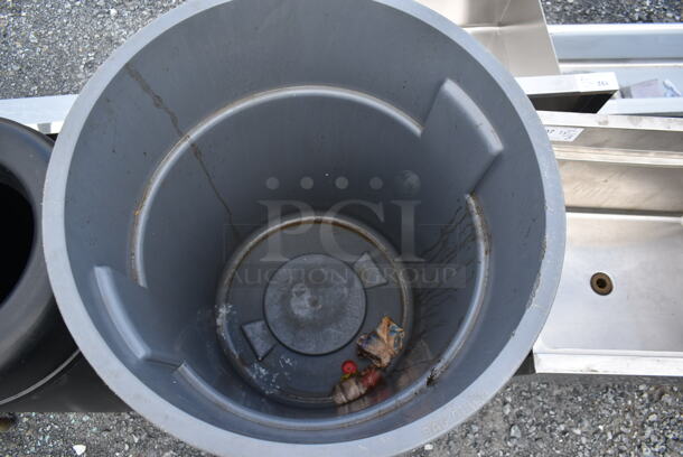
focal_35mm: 27
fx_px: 513
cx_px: 342
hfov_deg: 67.3
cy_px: 228
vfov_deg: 48.0
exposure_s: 1/100
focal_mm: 18
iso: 100
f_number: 5
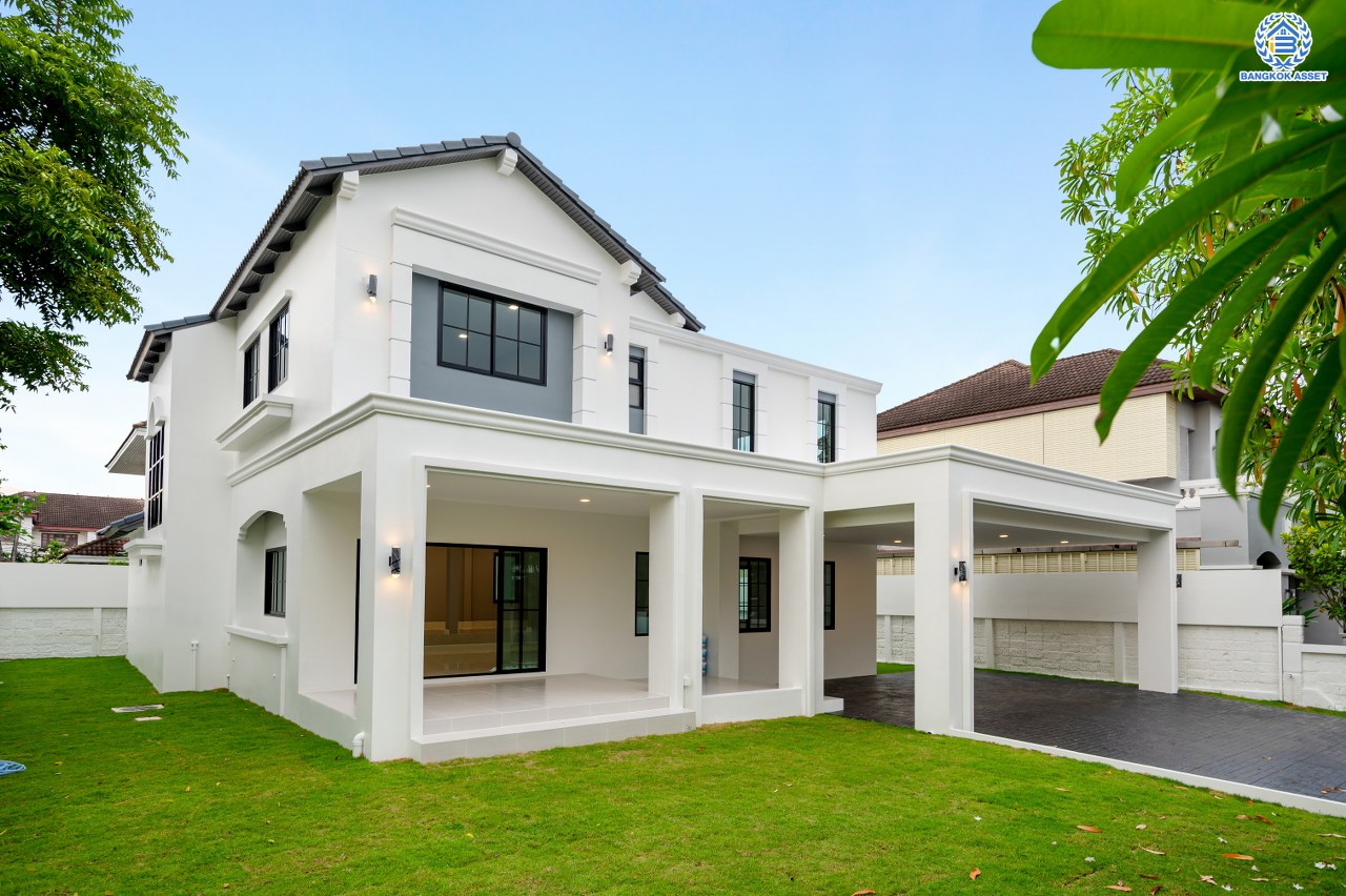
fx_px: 523
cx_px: 673
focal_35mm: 14
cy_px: 448
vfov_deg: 81.1
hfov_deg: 104.3
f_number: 5.6
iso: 100
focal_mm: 14
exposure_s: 1/80
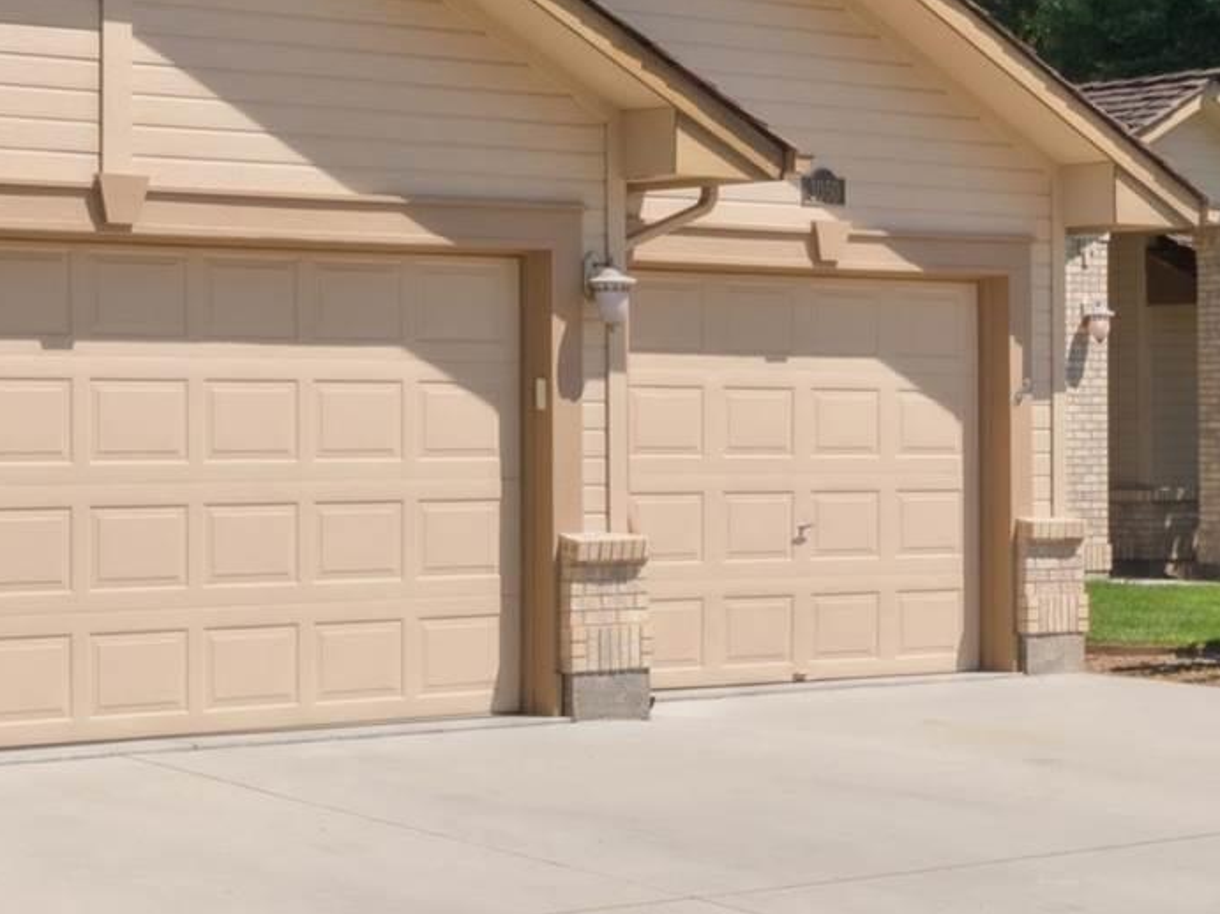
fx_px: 3312
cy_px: 434
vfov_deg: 15.7
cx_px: 387
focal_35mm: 94
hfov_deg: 20.8
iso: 400
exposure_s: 1/400
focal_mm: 22
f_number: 13
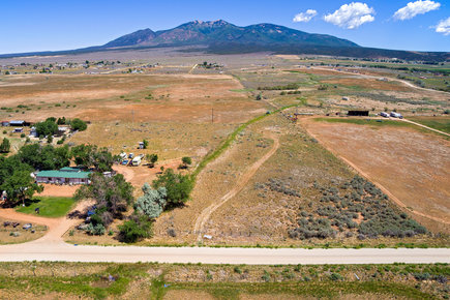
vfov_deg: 55.1
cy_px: 150
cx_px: 225
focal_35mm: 23
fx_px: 287
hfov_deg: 76.1
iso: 150
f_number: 2.8
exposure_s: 1/3800
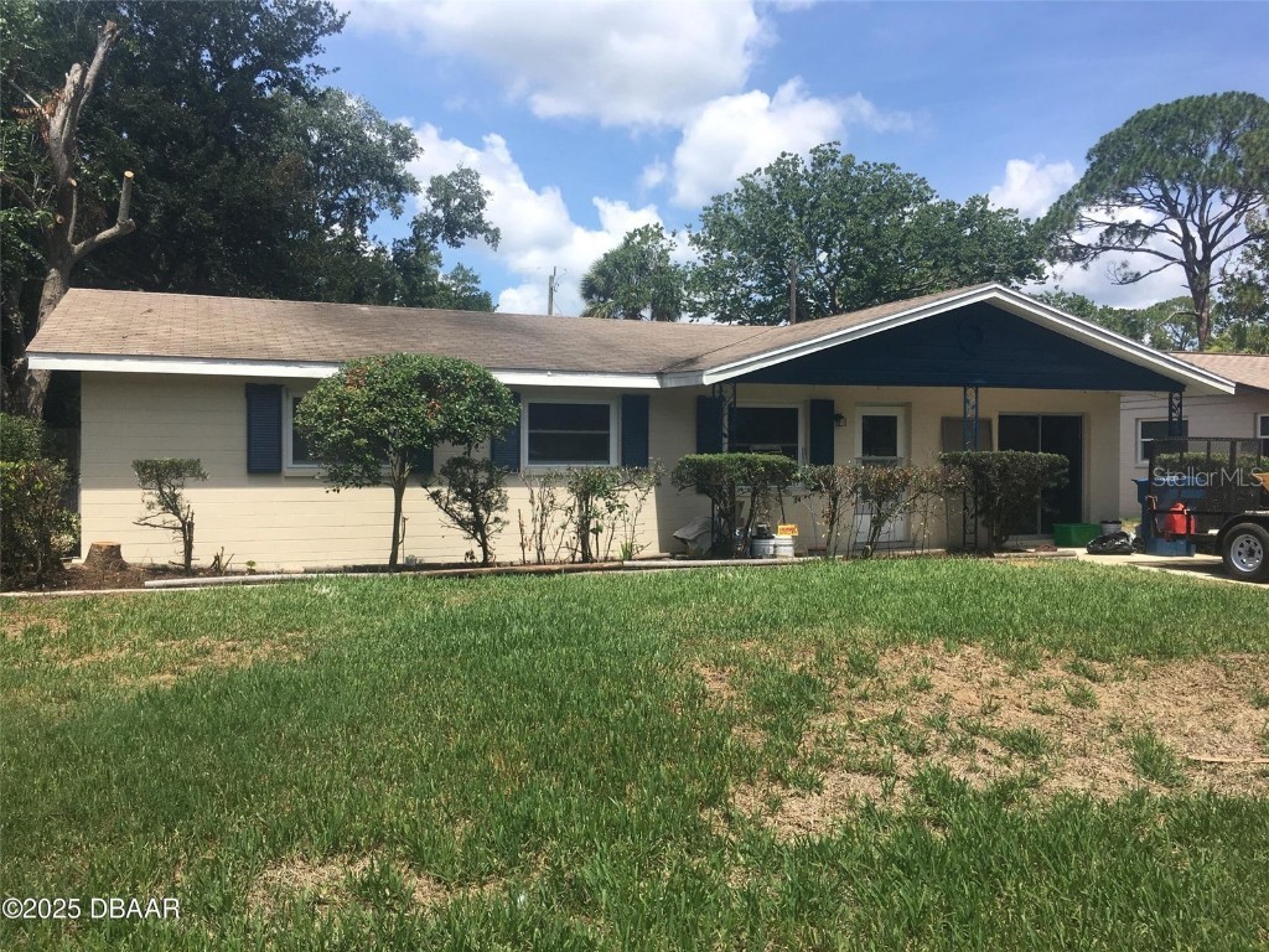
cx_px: 634
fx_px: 1063
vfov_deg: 48.2
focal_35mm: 29
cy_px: 476
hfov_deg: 61.7
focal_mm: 4.15
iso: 25
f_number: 2.2
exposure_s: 1/1479
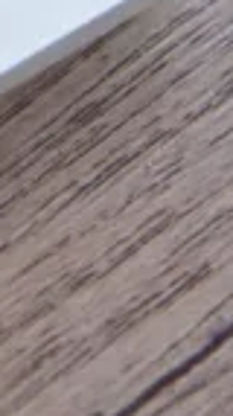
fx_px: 3728
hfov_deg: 3.5
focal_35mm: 338
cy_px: -391
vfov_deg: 6.2
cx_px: -548
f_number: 4
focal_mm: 30
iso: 100
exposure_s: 1/125
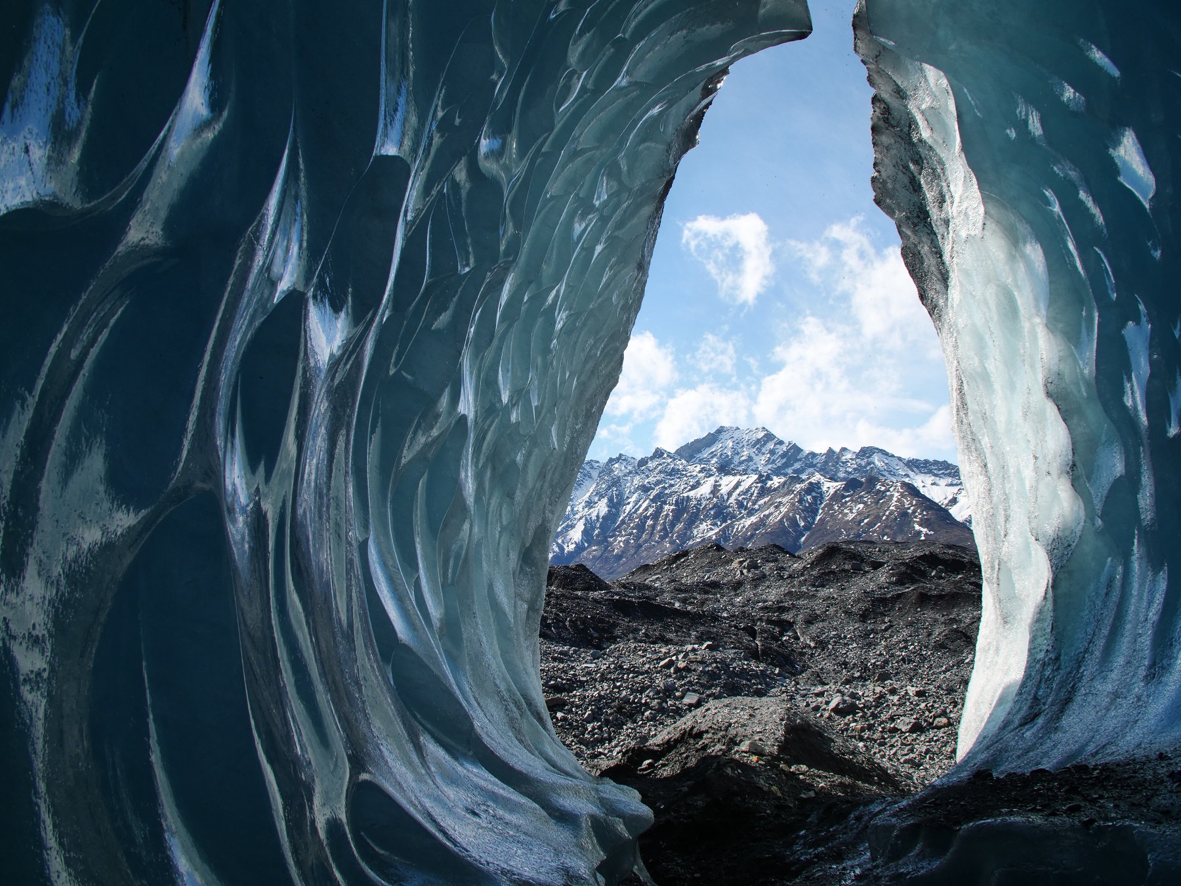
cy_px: 443
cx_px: 590
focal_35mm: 30
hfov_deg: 60.0
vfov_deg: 46.8
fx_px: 1024
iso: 200
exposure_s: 1/640
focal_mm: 15
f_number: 6.3
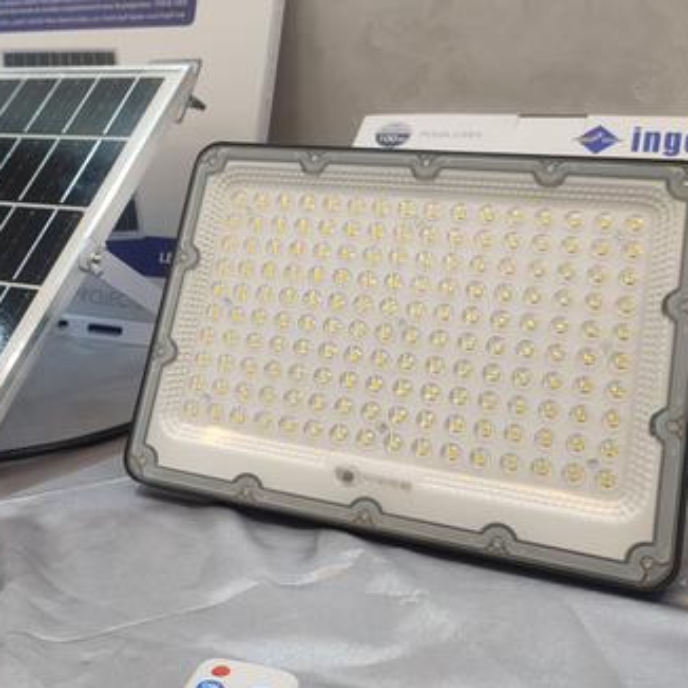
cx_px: 218
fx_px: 922
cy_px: 283
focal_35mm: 41
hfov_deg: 40.3
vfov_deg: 40.8
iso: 322
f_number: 1.9
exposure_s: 1/33
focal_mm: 6.04
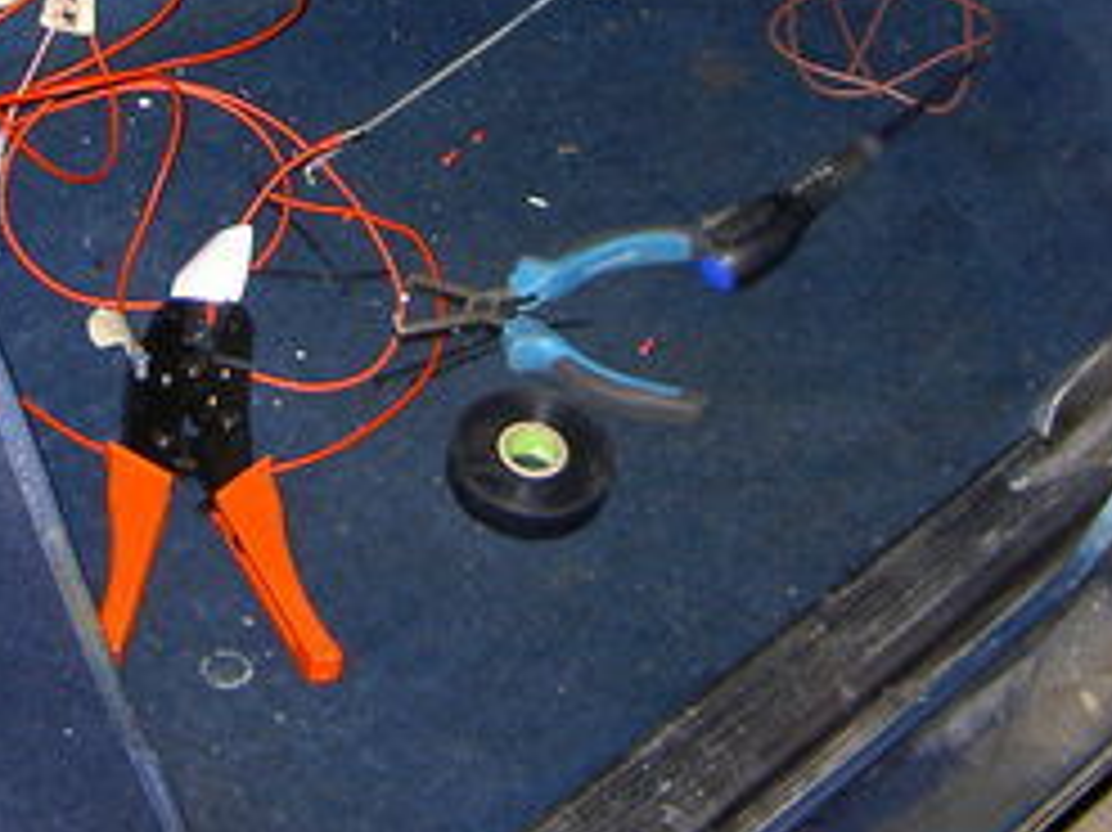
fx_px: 2826
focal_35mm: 88
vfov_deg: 16.2
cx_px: 414
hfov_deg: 22.2
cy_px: -99
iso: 100
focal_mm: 5.6
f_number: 2.8
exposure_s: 1/60
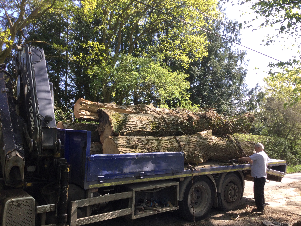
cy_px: 113
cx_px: 150
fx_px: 270
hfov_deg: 58.4
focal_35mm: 31
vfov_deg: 45.4
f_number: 2.4
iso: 25
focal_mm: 3.3
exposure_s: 1/242
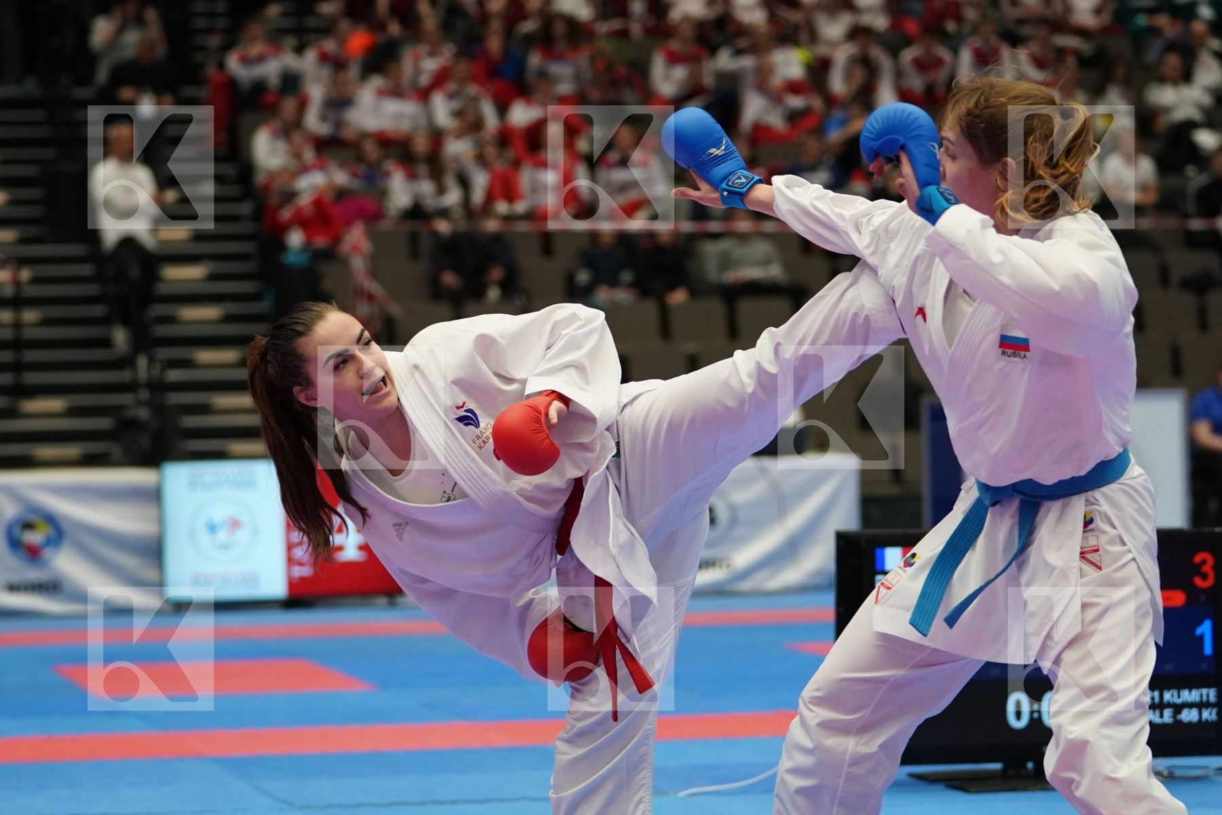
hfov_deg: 15.2
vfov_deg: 10.2
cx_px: 611
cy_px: 408
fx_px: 4582
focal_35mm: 135
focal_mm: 90
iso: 2000
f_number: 2.8
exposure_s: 1/1000
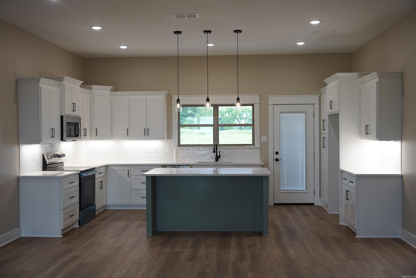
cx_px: 208
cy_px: 139
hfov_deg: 48.8
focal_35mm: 40
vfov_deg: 33.6
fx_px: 459
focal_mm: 39.7
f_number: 4
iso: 400
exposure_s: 1/160
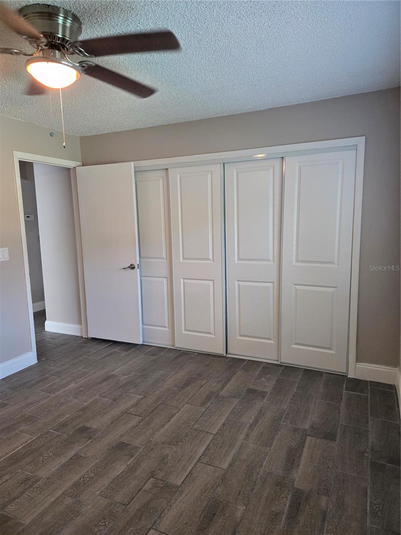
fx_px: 355
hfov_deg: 58.9
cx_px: 200
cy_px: 268
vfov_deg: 73.9
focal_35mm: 23
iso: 400
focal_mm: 5.4
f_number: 1.8
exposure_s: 1/120
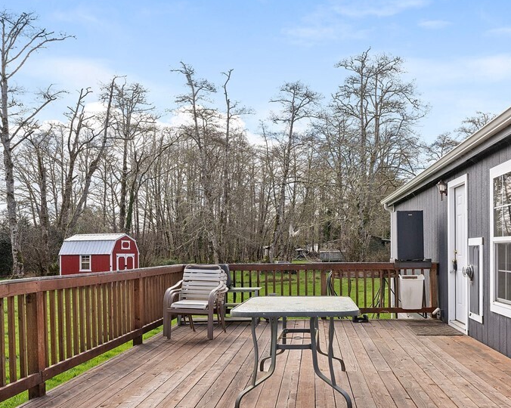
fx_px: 499
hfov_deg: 53.8
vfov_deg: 44.2
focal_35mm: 33
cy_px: 247
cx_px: 309
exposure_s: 1/400
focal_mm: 14
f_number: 8
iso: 400
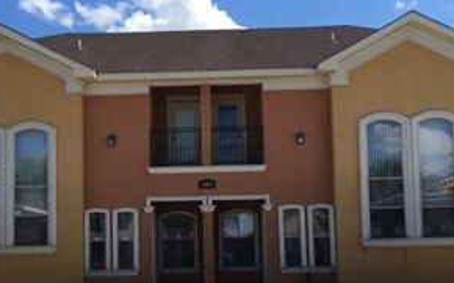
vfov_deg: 24.2
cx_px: 197
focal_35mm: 53
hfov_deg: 38.1
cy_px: 206
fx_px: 656
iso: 25
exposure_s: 1/1166
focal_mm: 4.15
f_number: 2.2
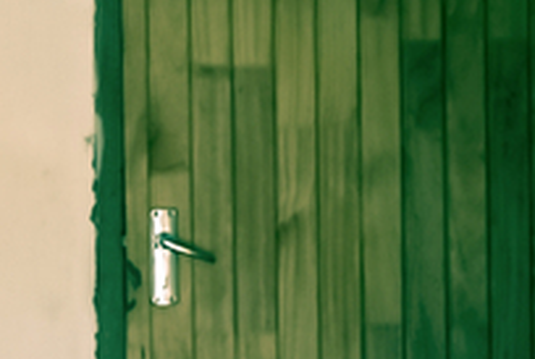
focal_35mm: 306
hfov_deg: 6.5
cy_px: 368
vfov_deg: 4.5
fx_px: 4557
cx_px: -469
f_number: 5.6
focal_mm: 52
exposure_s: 1/100
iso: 200
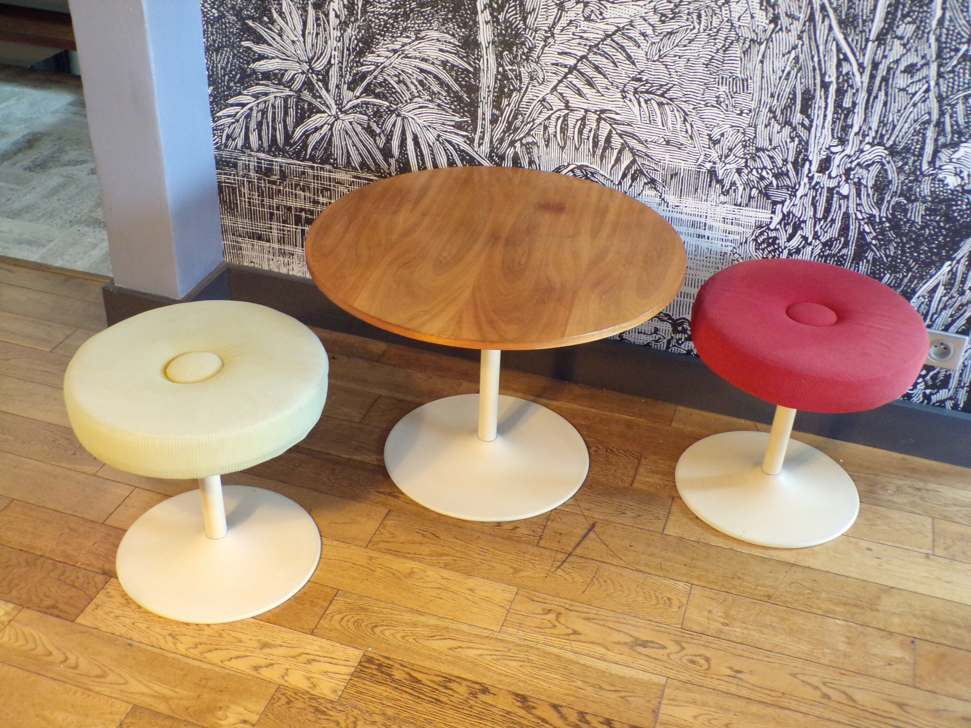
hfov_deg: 50.1
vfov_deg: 38.7
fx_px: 1038
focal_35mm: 37
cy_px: 364
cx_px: 486
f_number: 3.3
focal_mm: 6.6
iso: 400
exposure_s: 1/10
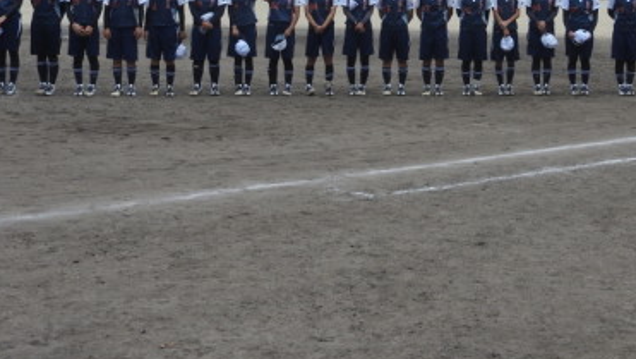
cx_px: 387
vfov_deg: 13.6
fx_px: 1485
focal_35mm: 88
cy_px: 14
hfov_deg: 24.1
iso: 100
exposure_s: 1/800
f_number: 4
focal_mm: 9
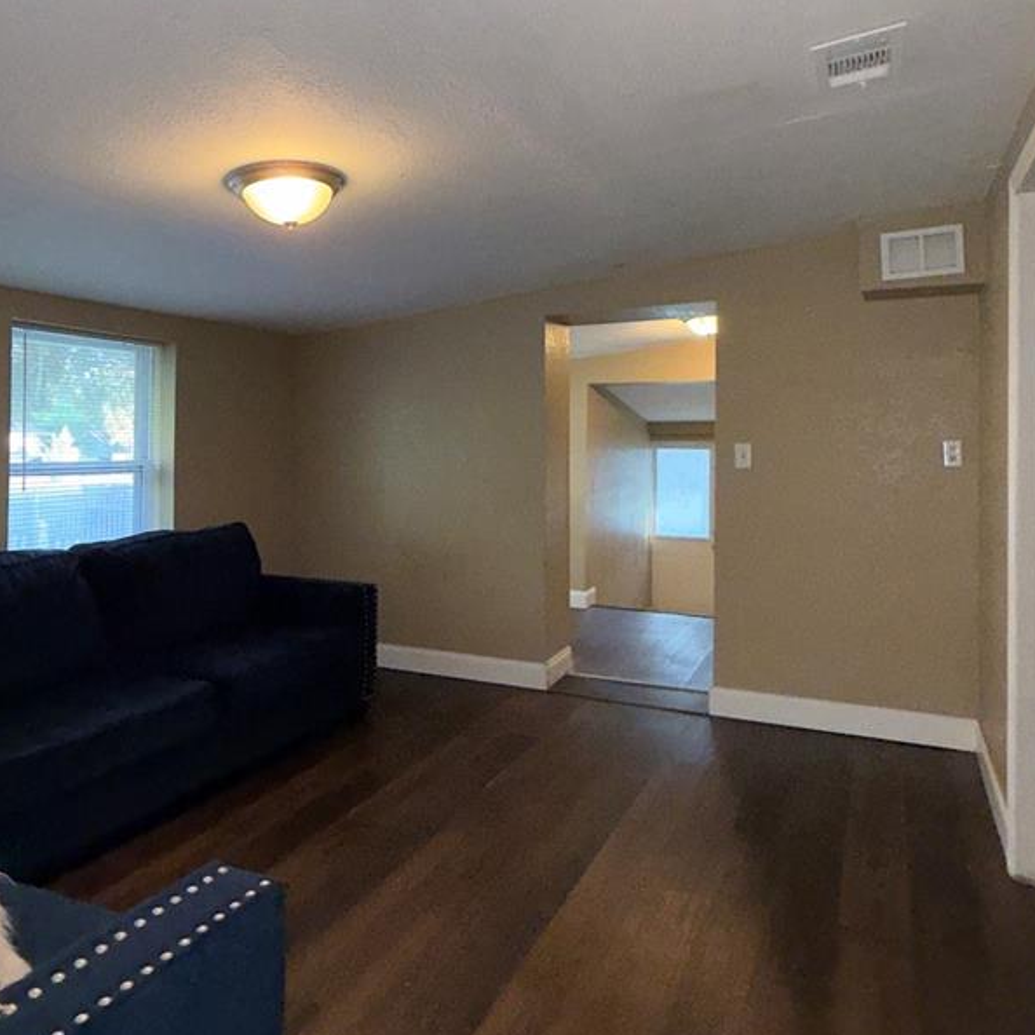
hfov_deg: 62.9
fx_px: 846
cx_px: 500
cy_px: 444
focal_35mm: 25
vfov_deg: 62.7
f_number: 2.2
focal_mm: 2.22
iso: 640
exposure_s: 1/60
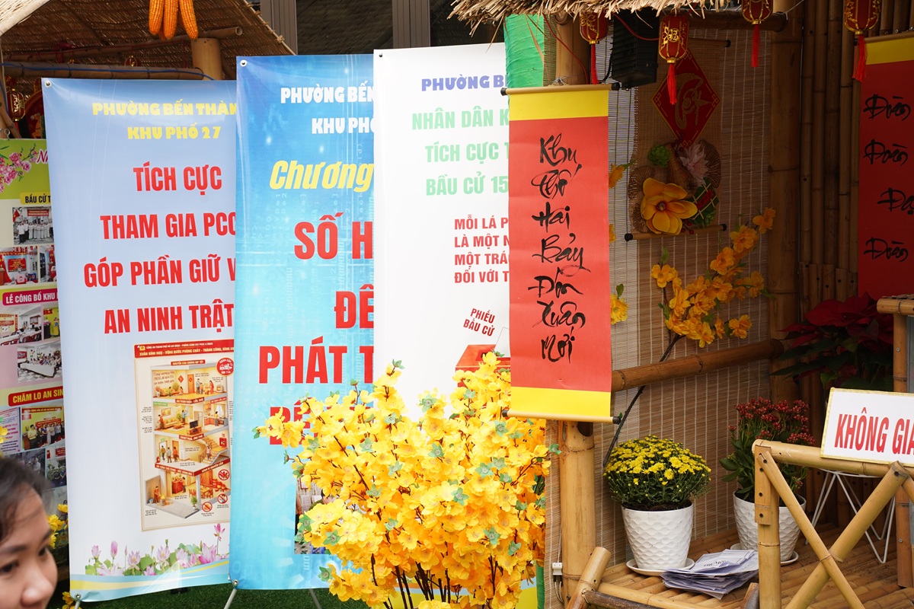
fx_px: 1549
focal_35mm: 61
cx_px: 457
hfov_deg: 32.9
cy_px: 304
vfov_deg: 22.3
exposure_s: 1/125
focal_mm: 61
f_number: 9
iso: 800
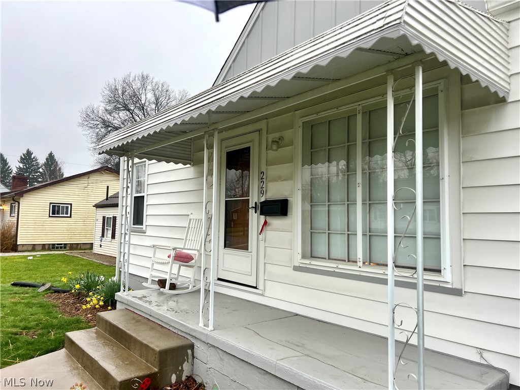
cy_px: 195
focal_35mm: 26
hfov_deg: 67.3
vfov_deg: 53.1
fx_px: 391
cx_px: 260
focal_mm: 5.7
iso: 50
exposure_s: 1/121
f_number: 1.5
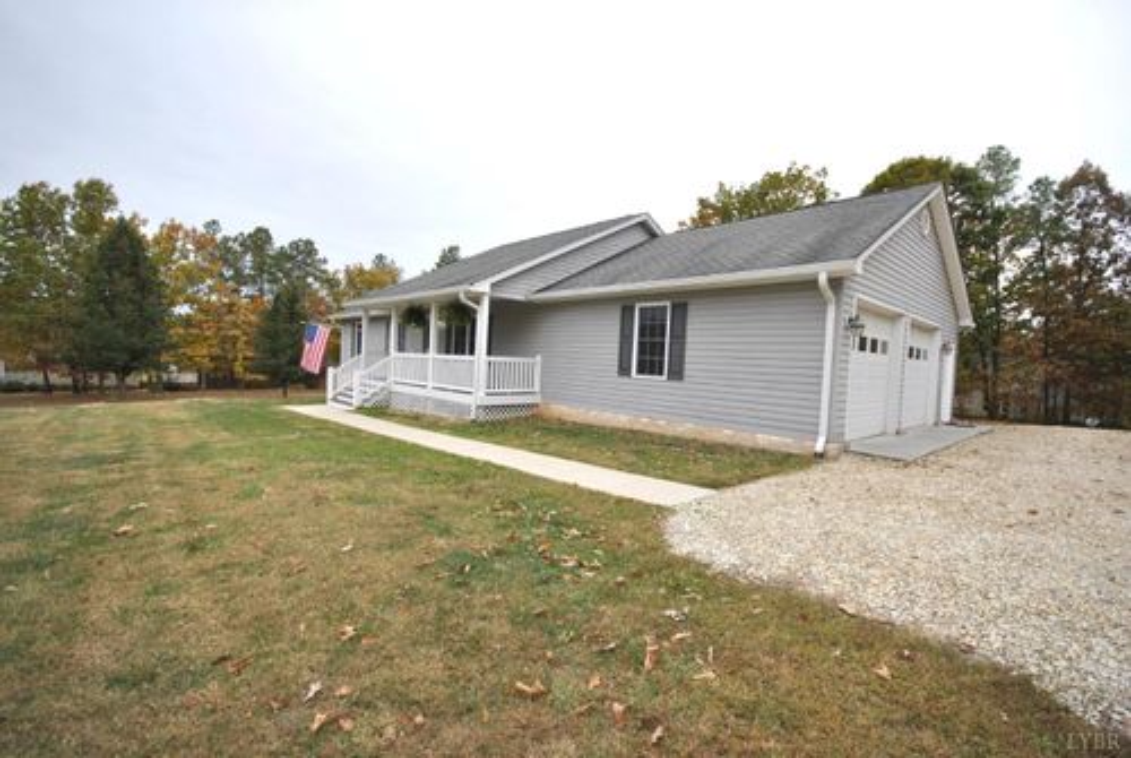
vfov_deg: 77.5
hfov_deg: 100.3
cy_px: 379
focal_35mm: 15
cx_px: 566
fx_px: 472
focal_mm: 10
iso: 100
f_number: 5.6
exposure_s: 1/125
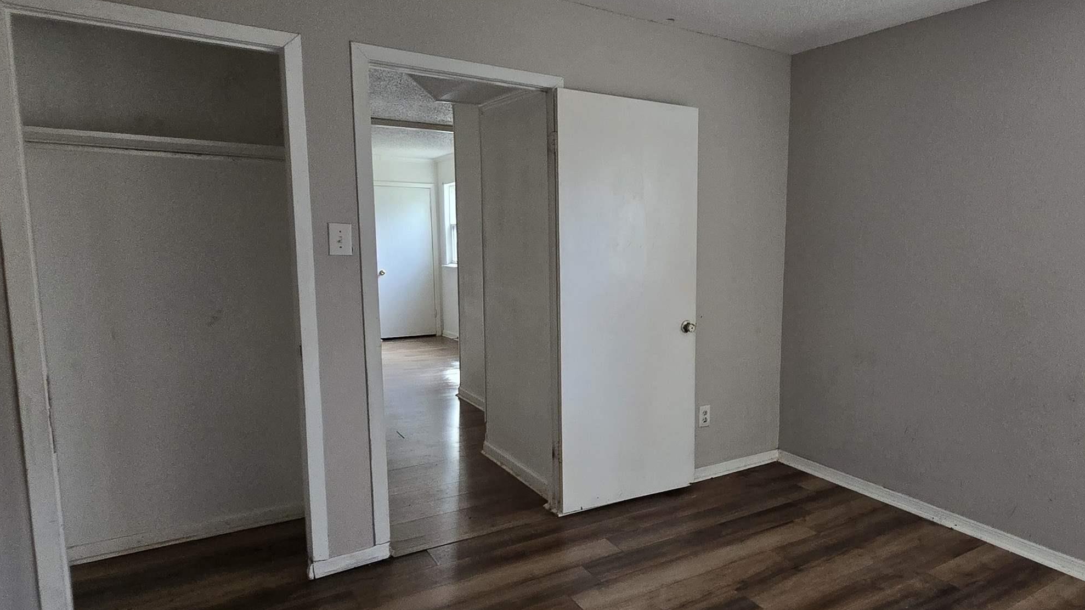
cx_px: 741
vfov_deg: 51.4
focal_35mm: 22
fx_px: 633
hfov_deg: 78.0
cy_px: 336
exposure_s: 1/60
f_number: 2.2
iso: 250
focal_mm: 2.2
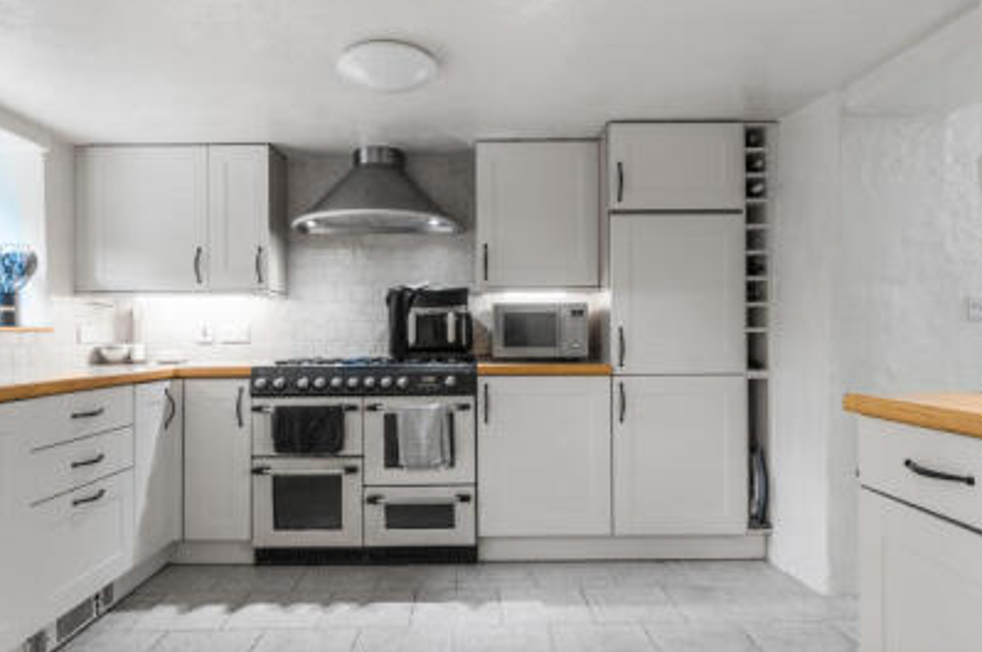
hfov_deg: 76.2
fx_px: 627
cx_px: 487
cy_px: 325
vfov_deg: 55.0
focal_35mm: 23
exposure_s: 1/13
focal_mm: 14
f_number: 7.1
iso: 160
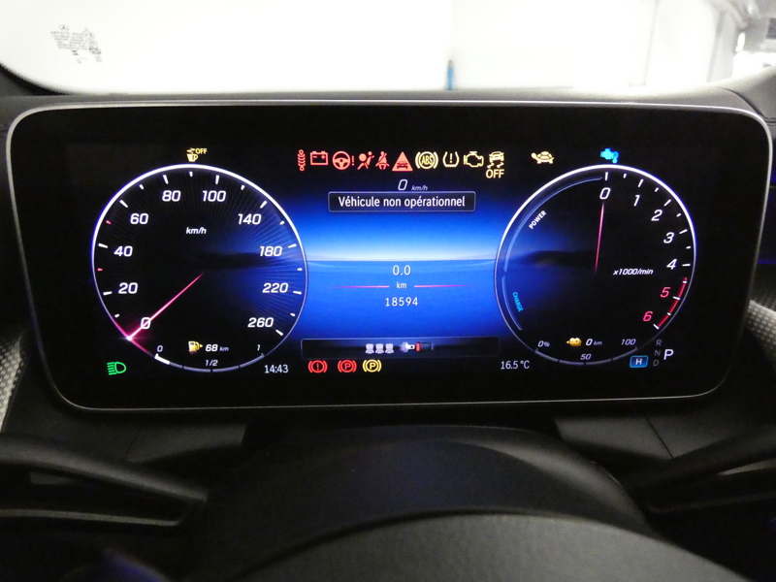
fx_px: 448
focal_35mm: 20
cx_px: 388
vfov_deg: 66.0
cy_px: 291
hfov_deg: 81.7
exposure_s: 1/80
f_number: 2.8
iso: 3200
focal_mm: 3.6
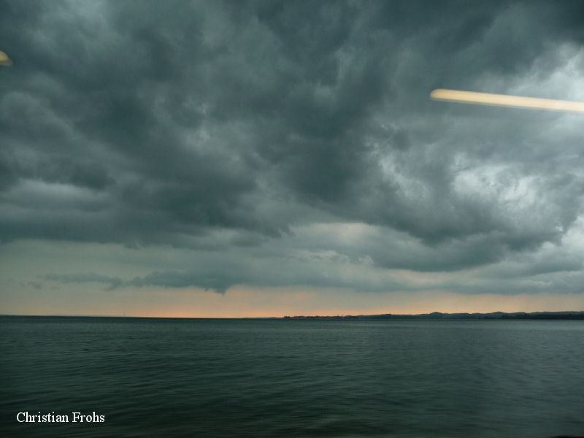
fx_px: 472
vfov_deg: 49.7
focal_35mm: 28
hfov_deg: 63.4
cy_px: 219
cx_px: 292
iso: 100
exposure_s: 1/40
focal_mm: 4.7
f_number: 3.3
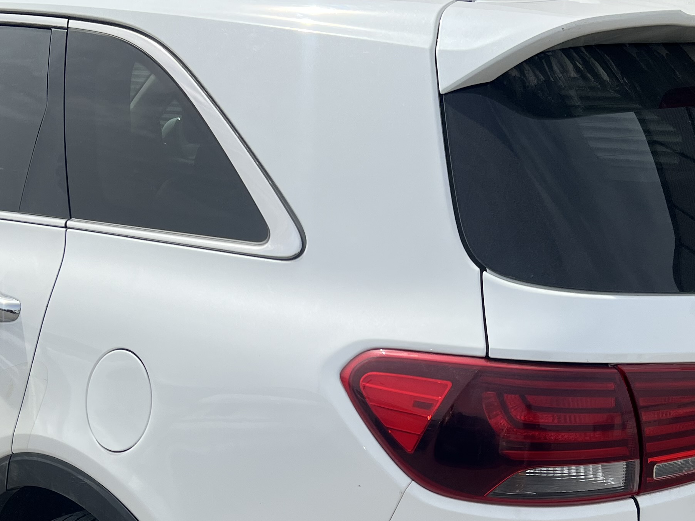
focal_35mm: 58
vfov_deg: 24.5
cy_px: 468
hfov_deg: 33.2
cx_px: 308
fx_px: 1165
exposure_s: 1/5587
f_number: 1.5
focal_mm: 5.7
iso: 50
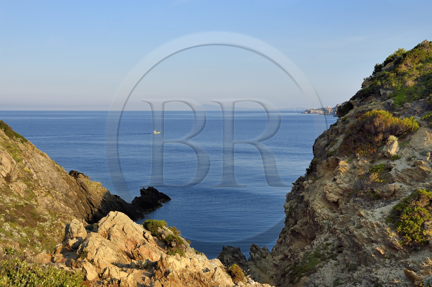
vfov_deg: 28.0
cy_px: 144
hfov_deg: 41.1
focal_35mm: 48
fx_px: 576
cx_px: 216
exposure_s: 1/500
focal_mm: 48
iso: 320
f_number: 10
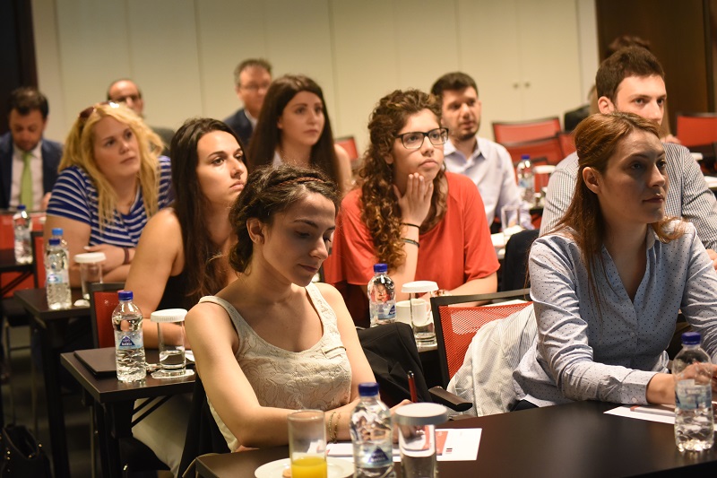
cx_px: 358
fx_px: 1493
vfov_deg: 18.2
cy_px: 239
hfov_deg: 27.0
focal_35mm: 75
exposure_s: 1/80
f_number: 4.5
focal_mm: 75
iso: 4000
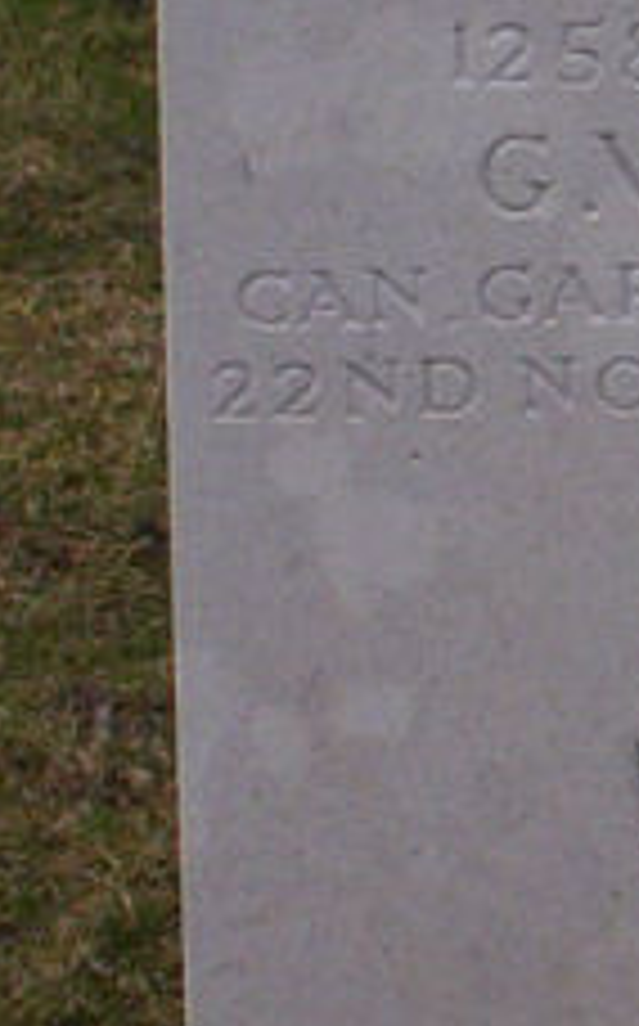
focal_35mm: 300
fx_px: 8380
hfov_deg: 4.4
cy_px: 371
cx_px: 832
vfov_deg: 7.0
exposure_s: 1/524
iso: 100
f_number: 3.62
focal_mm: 10.76
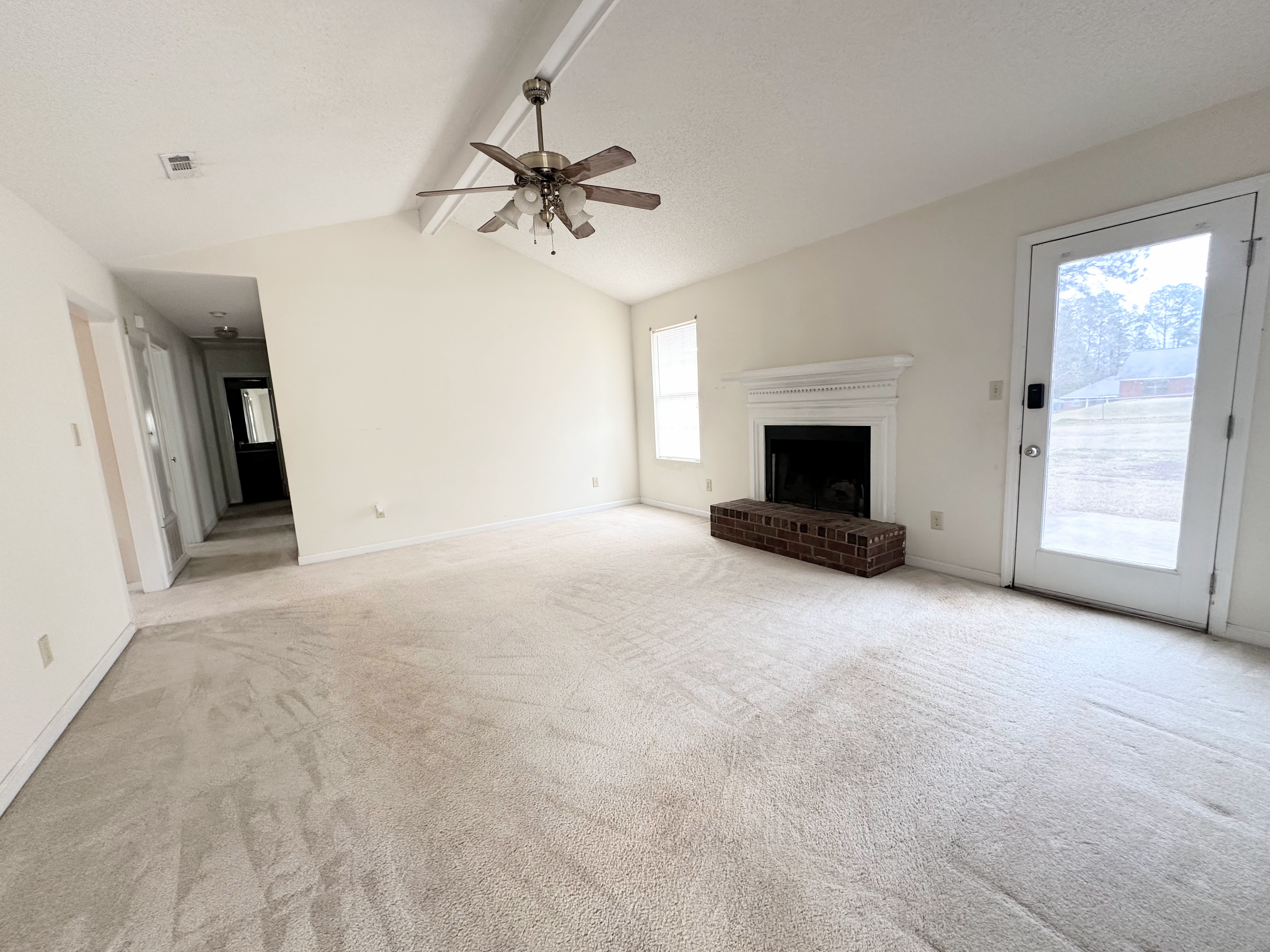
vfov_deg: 85.7
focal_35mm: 14
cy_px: 476
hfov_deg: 102.1
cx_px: 635
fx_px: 514
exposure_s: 1/99
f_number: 2.2
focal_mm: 2.22
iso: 160
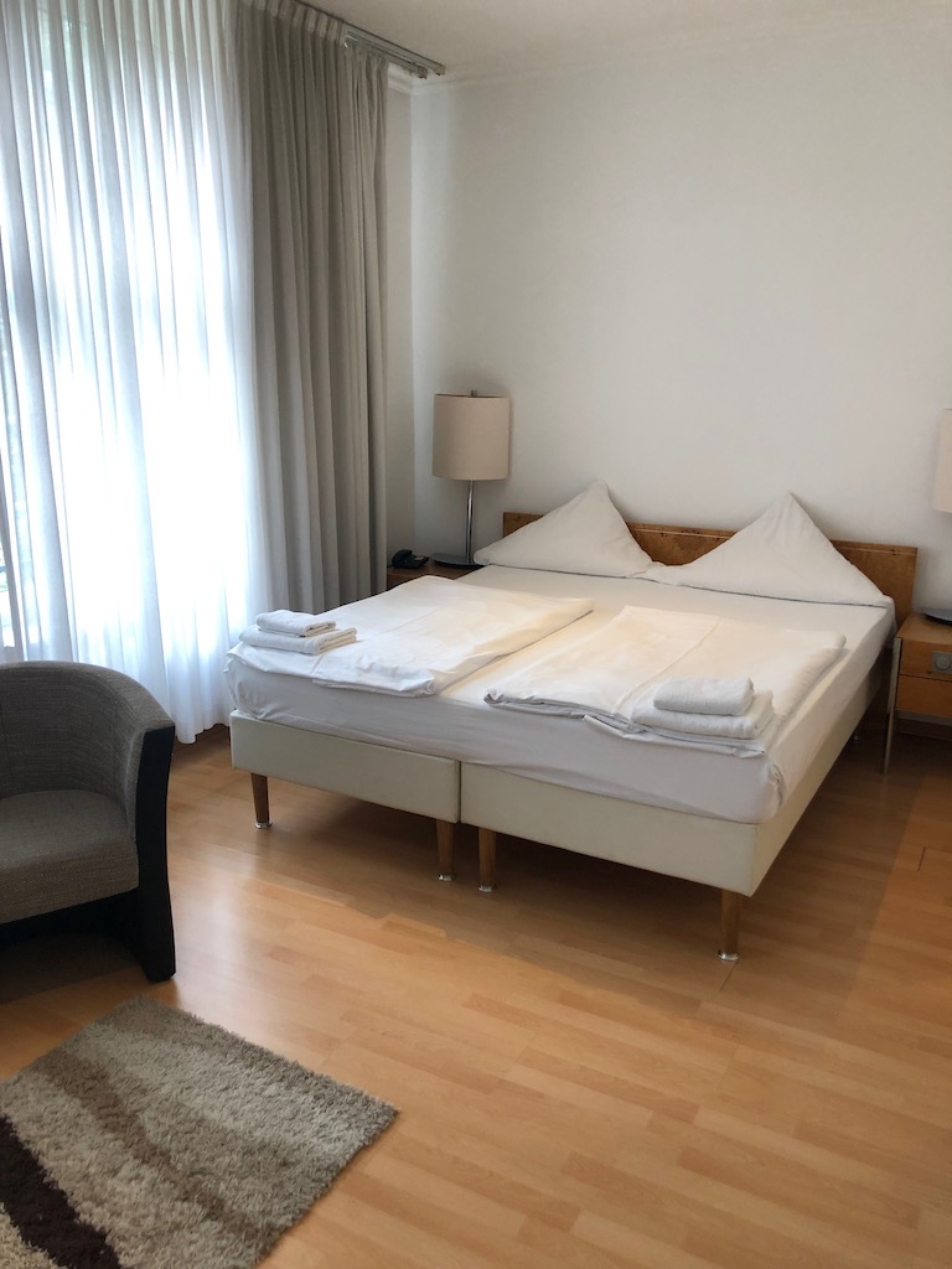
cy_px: 634
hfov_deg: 49.7
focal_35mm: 28
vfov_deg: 63.4
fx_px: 1027
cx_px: 476
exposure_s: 1/33
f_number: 1.8
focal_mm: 3.99
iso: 32
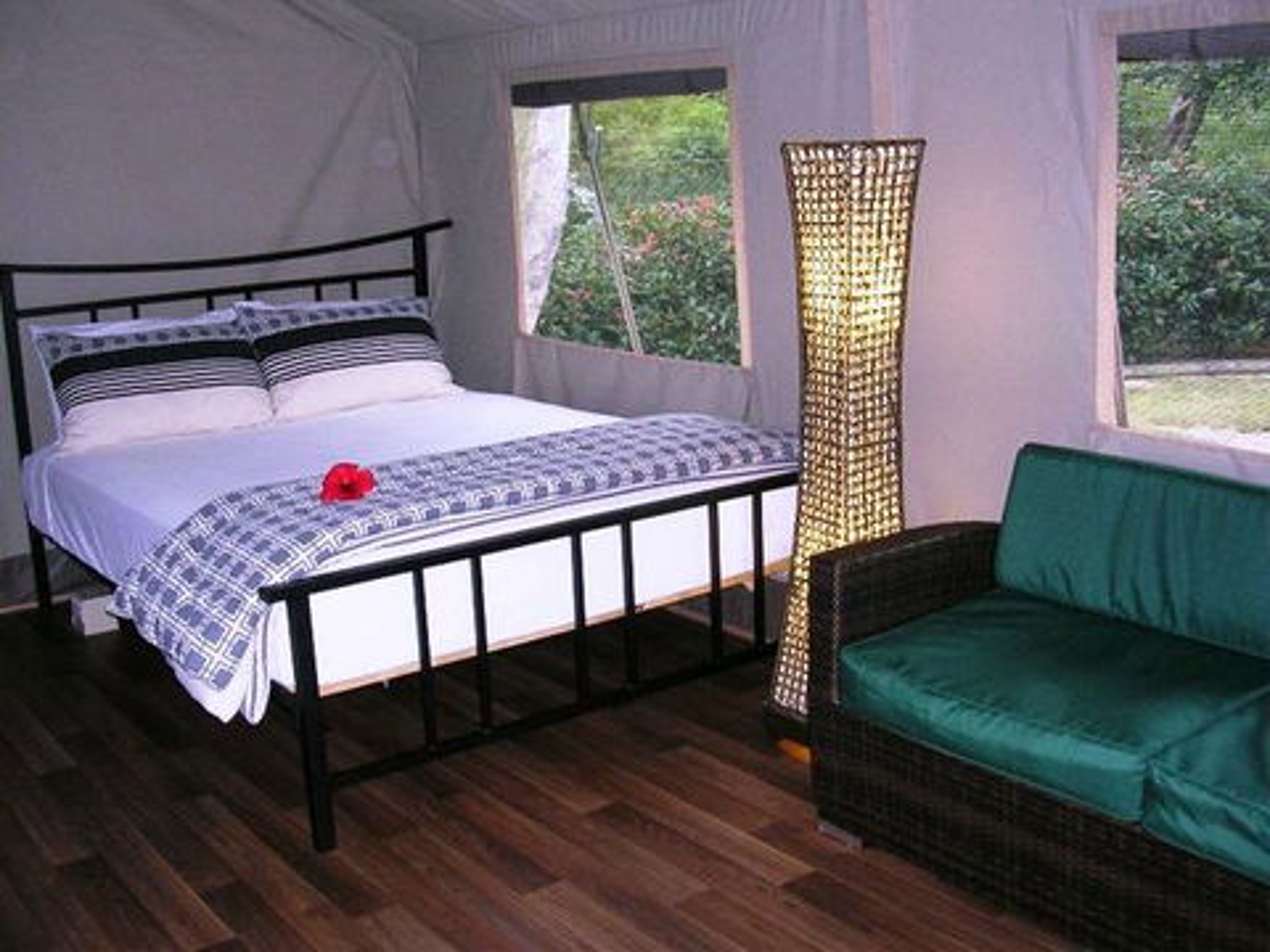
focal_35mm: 38
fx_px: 1394
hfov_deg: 49.0
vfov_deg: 37.7
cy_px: 476
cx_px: 635
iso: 85
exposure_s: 1/60.1
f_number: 2.8
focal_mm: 5.8
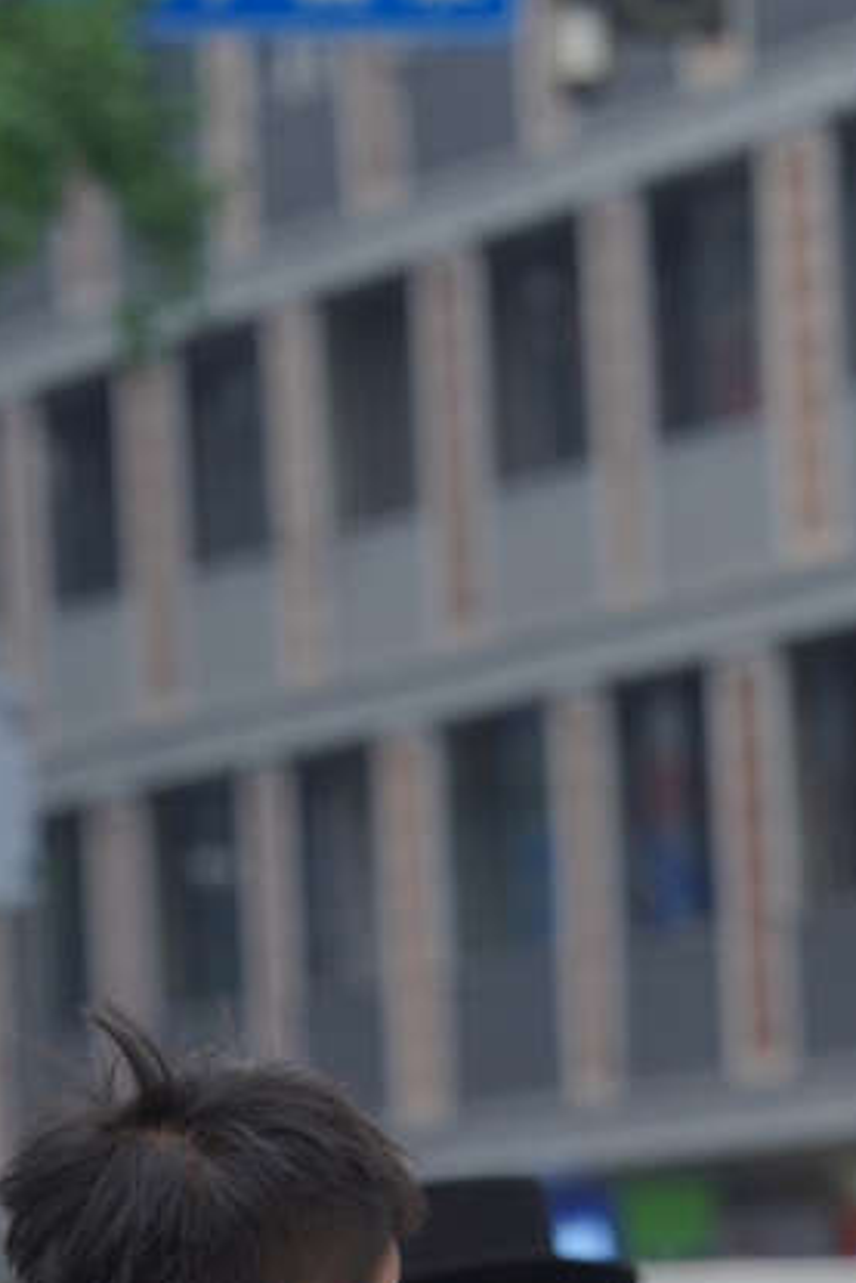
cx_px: 1051
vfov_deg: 3.5
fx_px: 20846
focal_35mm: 585
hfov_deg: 2.4
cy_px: 2133
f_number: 5.6
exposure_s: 1/640
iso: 400
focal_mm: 135
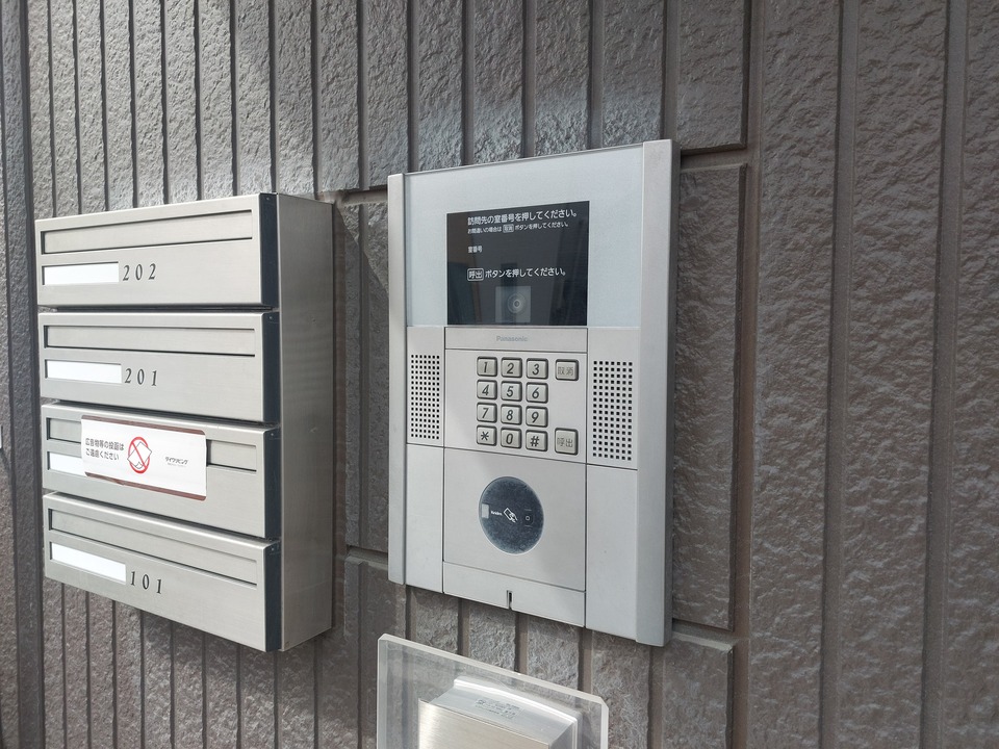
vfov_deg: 56.8
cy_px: 374
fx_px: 693
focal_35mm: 24
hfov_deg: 71.6
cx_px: 500
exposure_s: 1/240
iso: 25
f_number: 1.8
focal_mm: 5.23
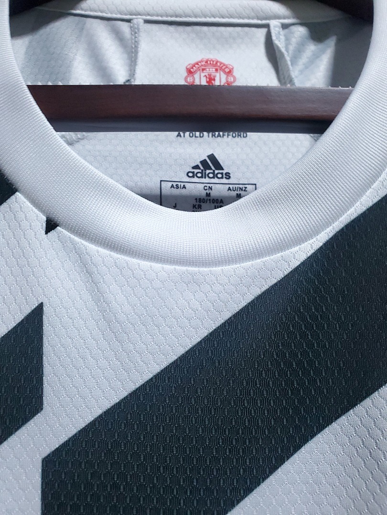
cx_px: 194
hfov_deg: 53.1
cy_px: 258
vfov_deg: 67.3
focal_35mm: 26
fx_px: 388
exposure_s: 1/10
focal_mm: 4.3
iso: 400
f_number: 2.4
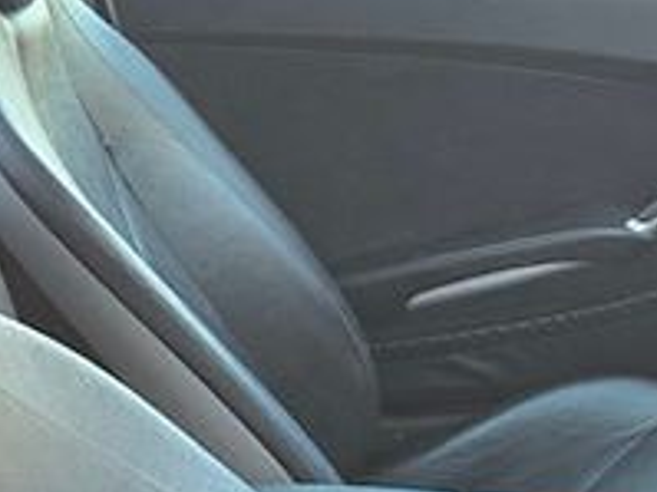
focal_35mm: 74
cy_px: 733
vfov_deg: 17.8
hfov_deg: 25.3
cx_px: 631
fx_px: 1404
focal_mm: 6.3
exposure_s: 1/120
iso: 200
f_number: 1.7
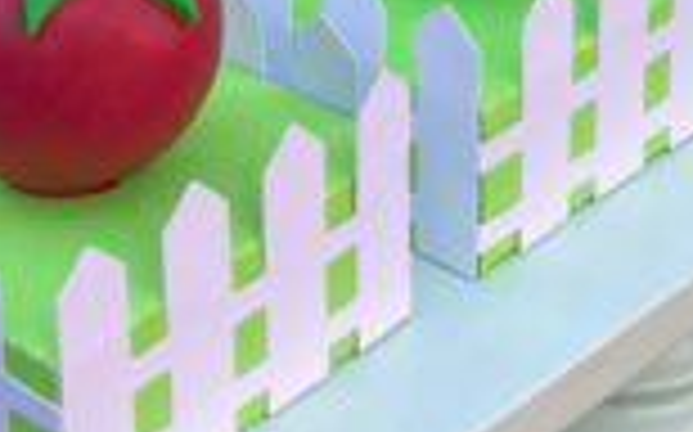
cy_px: -398
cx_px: 556
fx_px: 3416
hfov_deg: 11.5
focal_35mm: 181
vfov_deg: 7.0
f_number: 2
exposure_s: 1/124
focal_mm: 6
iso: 20
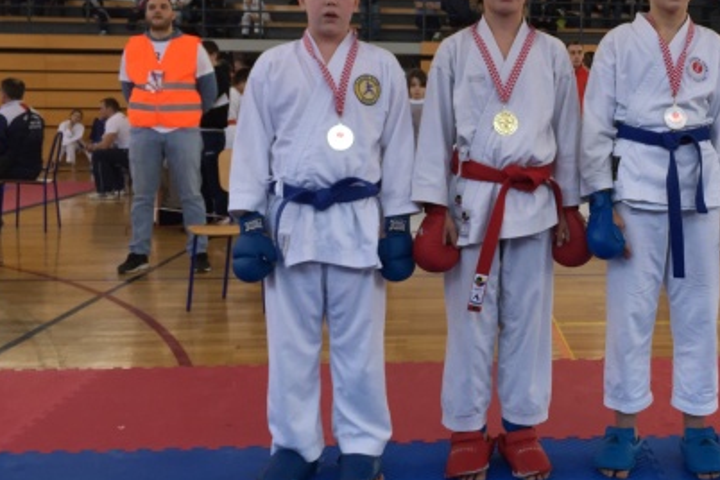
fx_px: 960
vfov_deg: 27.9
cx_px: 555
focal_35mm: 48
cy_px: 152
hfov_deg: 39.8
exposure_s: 1/60
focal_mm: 4.15
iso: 32
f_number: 2.2
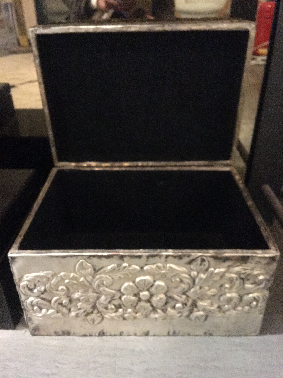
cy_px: 189
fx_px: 316
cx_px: 142
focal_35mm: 29
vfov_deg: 61.7
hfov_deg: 48.2
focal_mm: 4.15
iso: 800
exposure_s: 1/17
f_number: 2.2
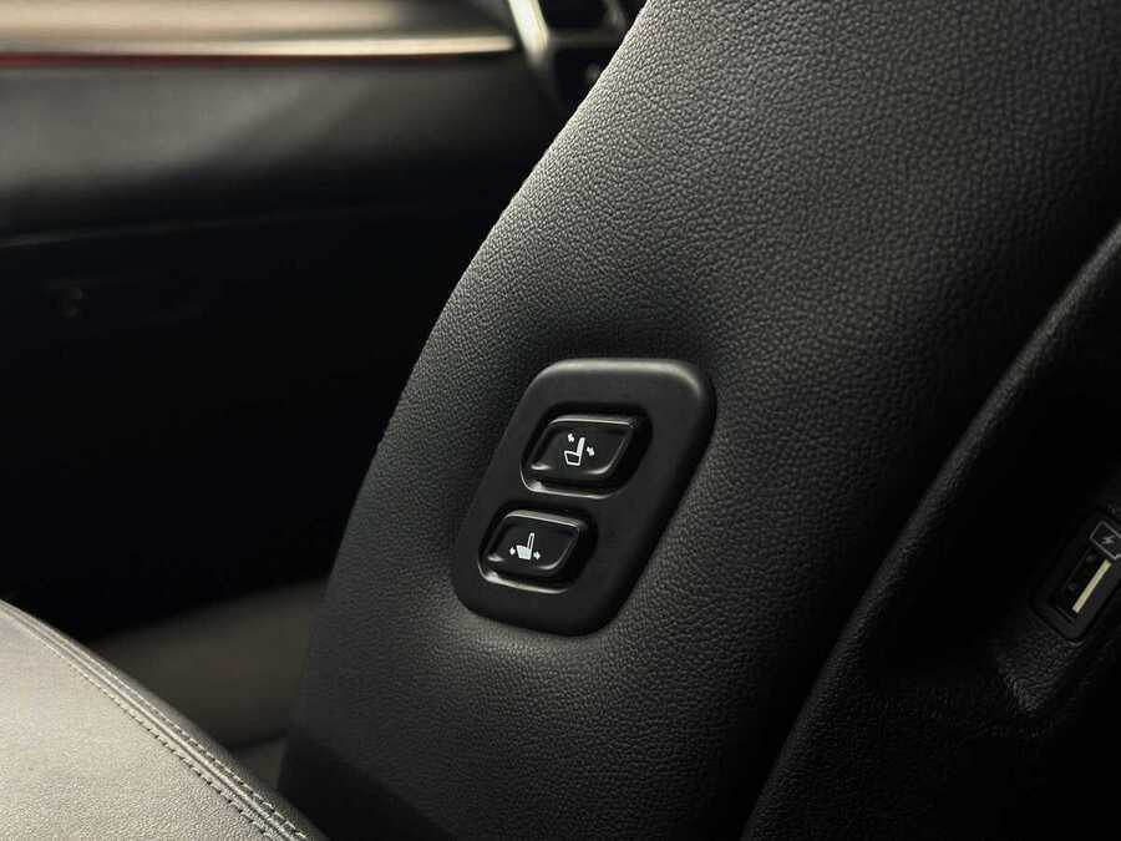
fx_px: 1554
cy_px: 420
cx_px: 560
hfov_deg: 39.7
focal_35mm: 48
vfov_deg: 30.3
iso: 320
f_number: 1.78
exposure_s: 1/33
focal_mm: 6.86
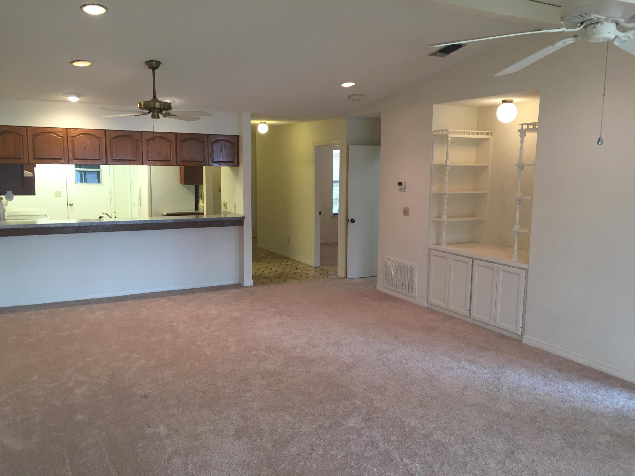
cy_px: 238
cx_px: 318
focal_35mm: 29
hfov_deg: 61.7
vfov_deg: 48.2
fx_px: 532
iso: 64
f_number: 2.2
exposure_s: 1/30
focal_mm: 4.15
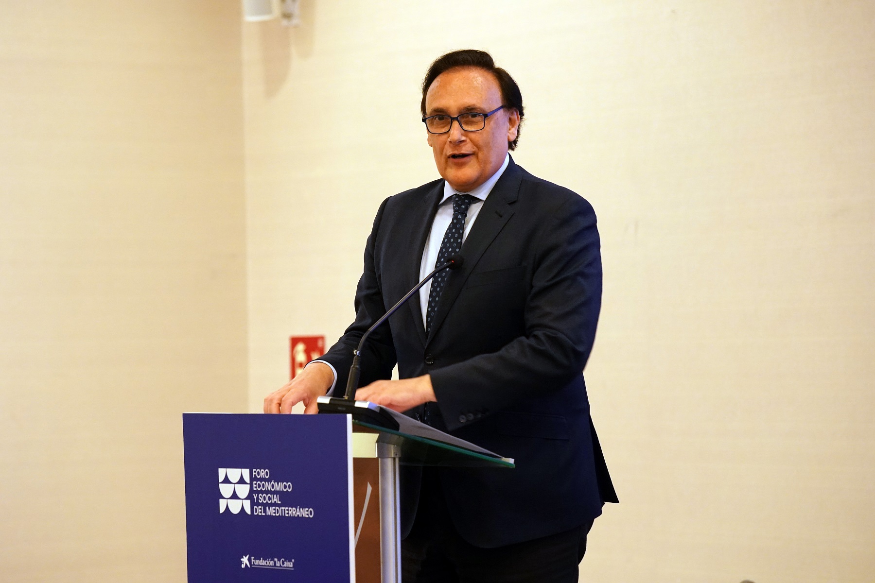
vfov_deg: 9.5
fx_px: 3524
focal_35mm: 145
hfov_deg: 14.2
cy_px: 292
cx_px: 438
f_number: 4.5
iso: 4000
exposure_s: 1/100
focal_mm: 145
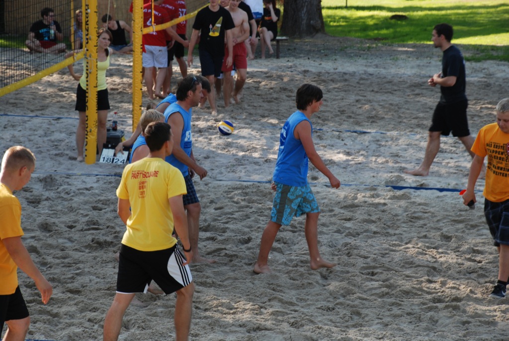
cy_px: 170
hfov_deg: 14.4
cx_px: 254
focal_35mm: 142
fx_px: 2017
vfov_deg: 9.7
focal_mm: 95
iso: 200
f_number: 5.6
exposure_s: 1/125
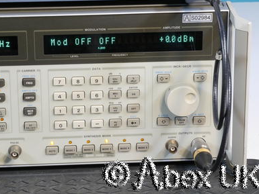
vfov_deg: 9.3
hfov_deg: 12.3
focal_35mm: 160
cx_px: 131
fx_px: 1198
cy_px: 94
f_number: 16
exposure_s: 1.3
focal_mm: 77
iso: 400
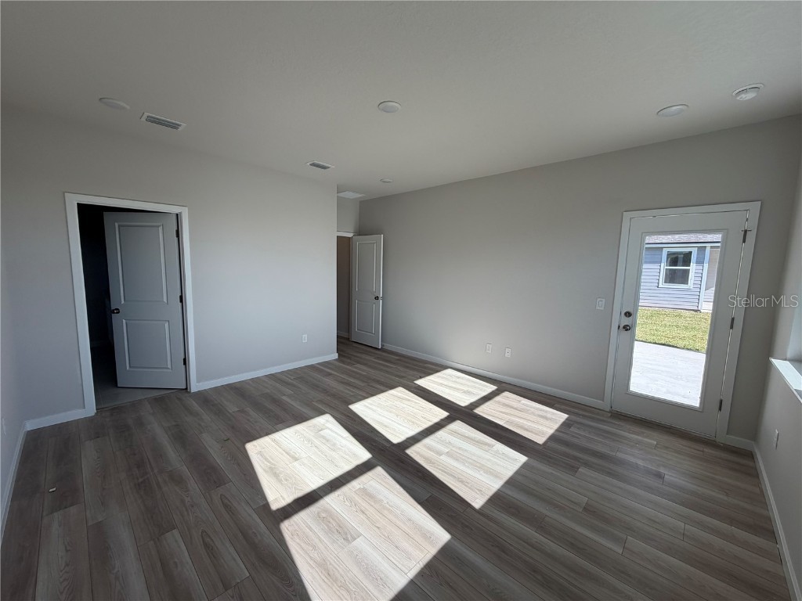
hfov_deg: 102.1
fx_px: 324
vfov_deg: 85.7
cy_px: 300
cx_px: 401
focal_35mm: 14
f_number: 2.2
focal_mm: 2.22
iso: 64
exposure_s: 1/502
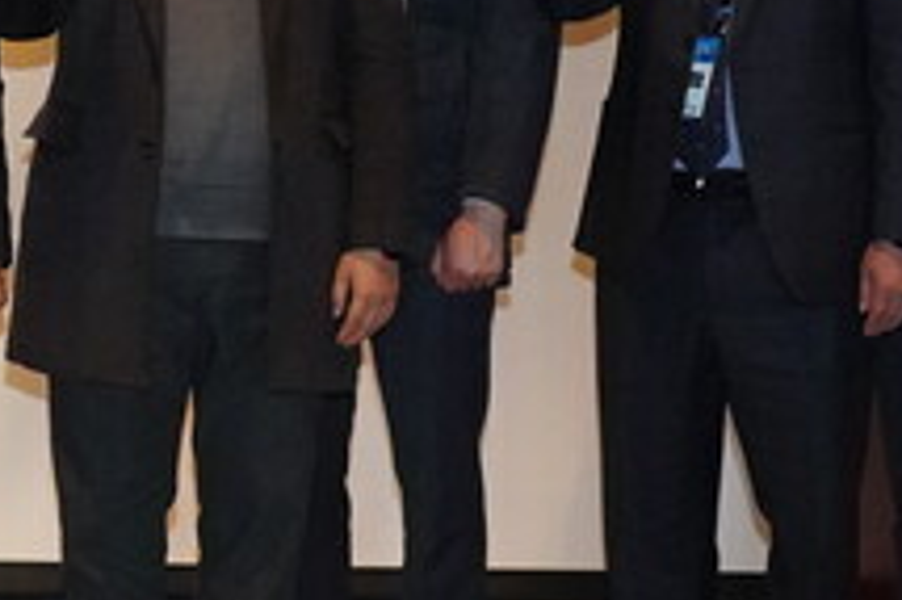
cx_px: -403
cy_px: -134
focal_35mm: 143
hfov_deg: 13.6
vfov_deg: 9.4
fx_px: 3580
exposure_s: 1/200
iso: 8000
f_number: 7.1
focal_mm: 32
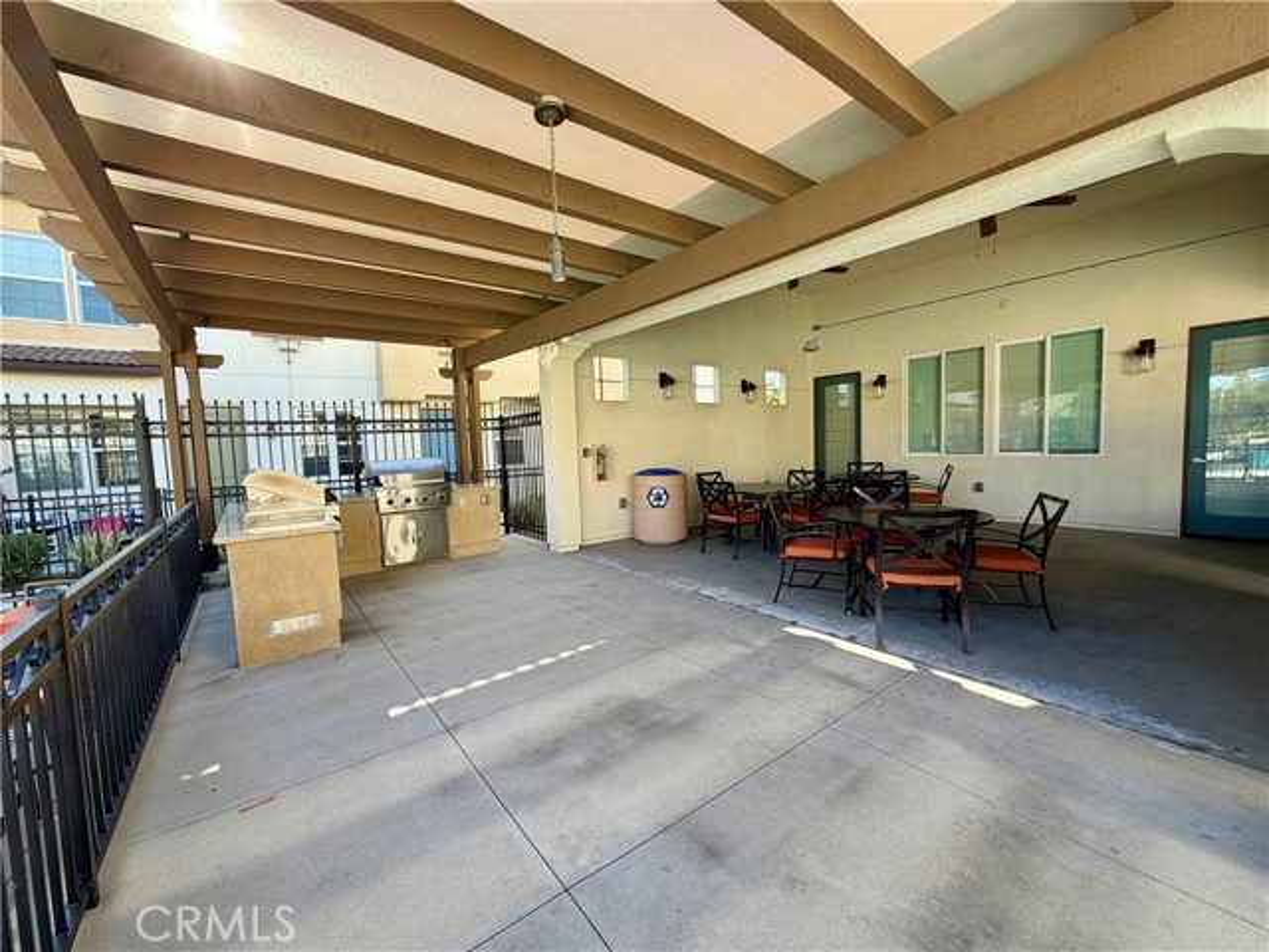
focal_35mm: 14
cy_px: 476
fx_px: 513
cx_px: 634
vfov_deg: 85.7
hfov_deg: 102.1
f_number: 2.2
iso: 40
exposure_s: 1/144
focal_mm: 2.22
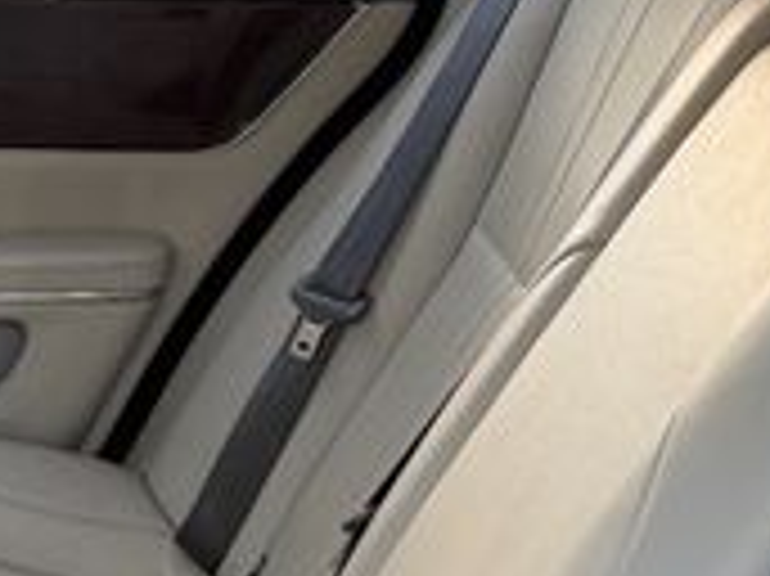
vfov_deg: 15.9
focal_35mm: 90
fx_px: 2001
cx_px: -171
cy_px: 657
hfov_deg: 20.3
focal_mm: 6.76
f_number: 1.78
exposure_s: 1/121
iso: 160
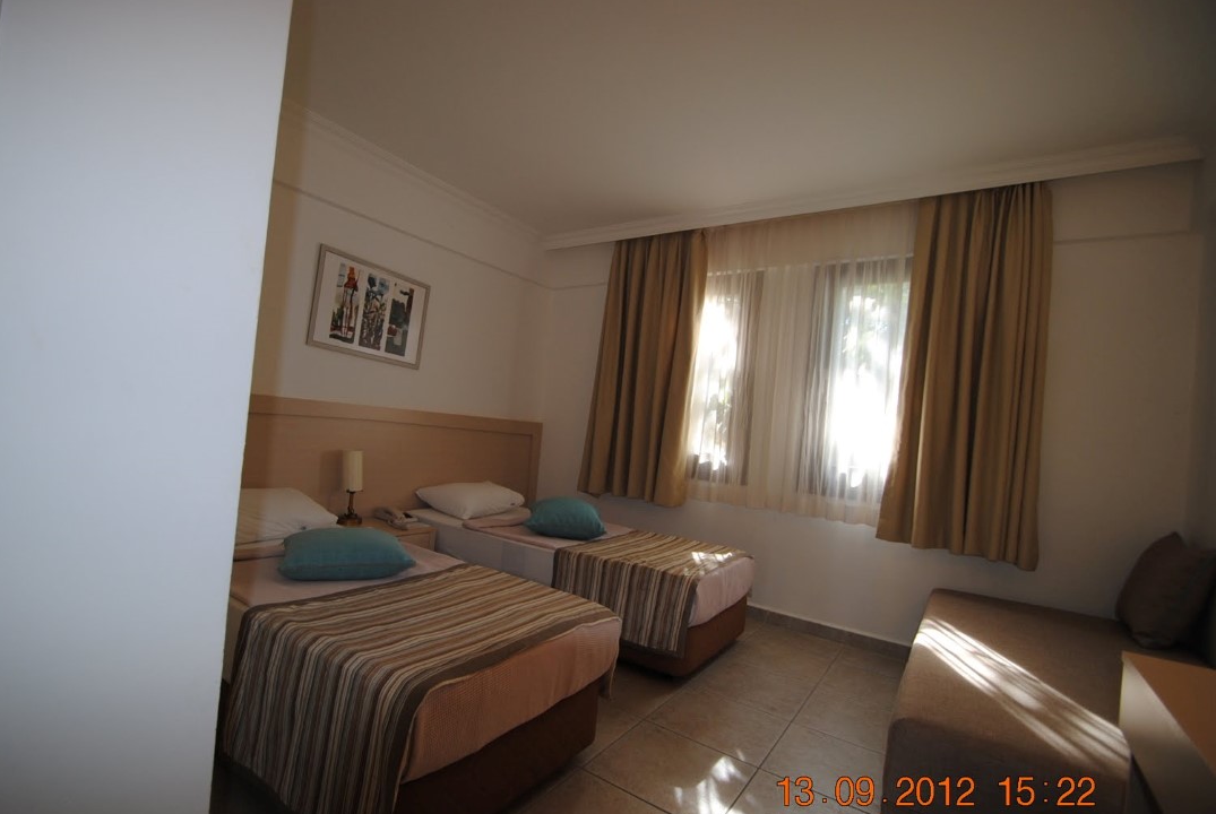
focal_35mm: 16
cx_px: 571
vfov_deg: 73.9
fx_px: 541
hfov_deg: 96.5
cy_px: 423
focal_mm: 10
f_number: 3.5
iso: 200
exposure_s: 1/60
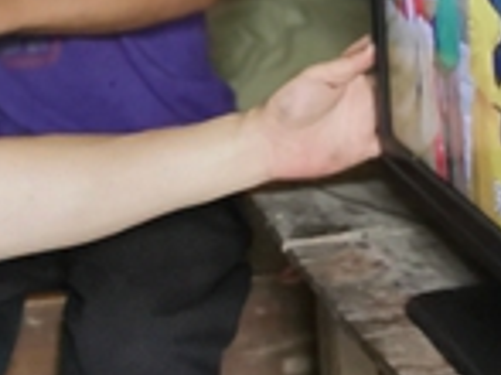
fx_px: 1634
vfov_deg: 12.6
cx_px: 320
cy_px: -150
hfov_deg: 17.4
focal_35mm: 113
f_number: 2.4
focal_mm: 4.75
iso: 500
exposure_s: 1/33.3
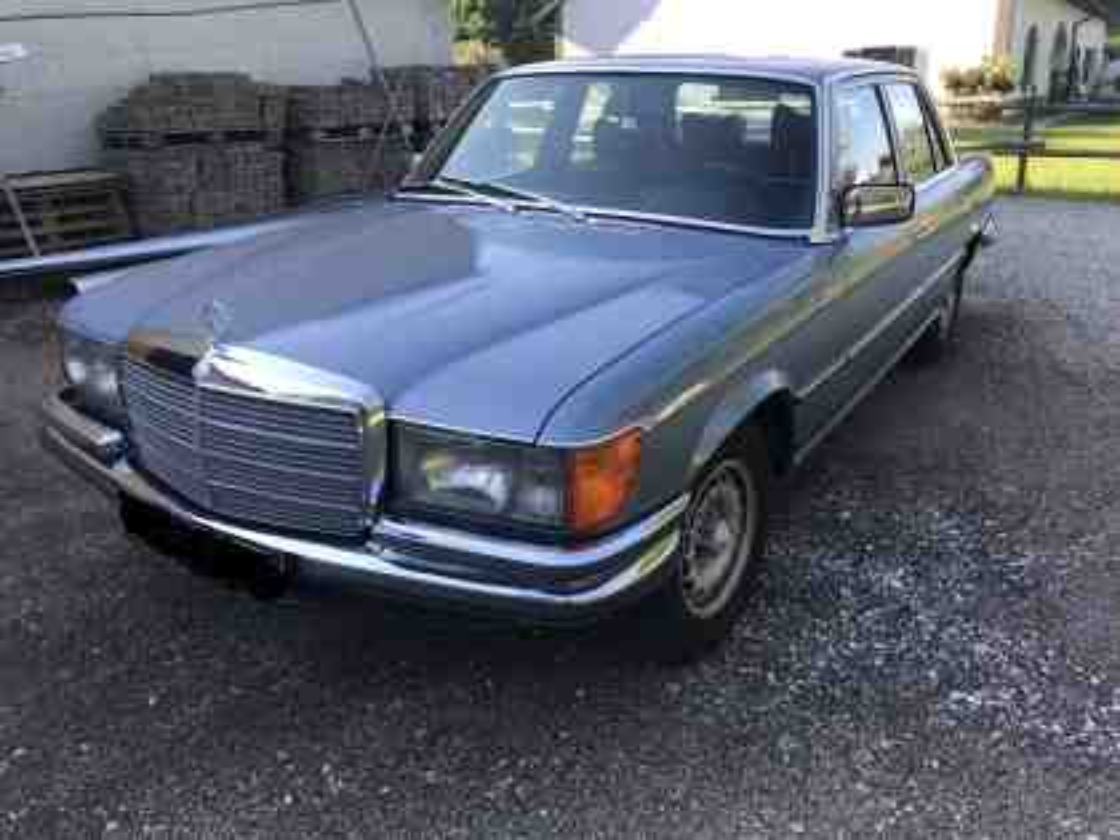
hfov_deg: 63.4
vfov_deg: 49.7
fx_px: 906
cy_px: 420
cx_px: 560
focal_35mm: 28
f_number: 1.8
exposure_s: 1/365
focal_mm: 3.99
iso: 20
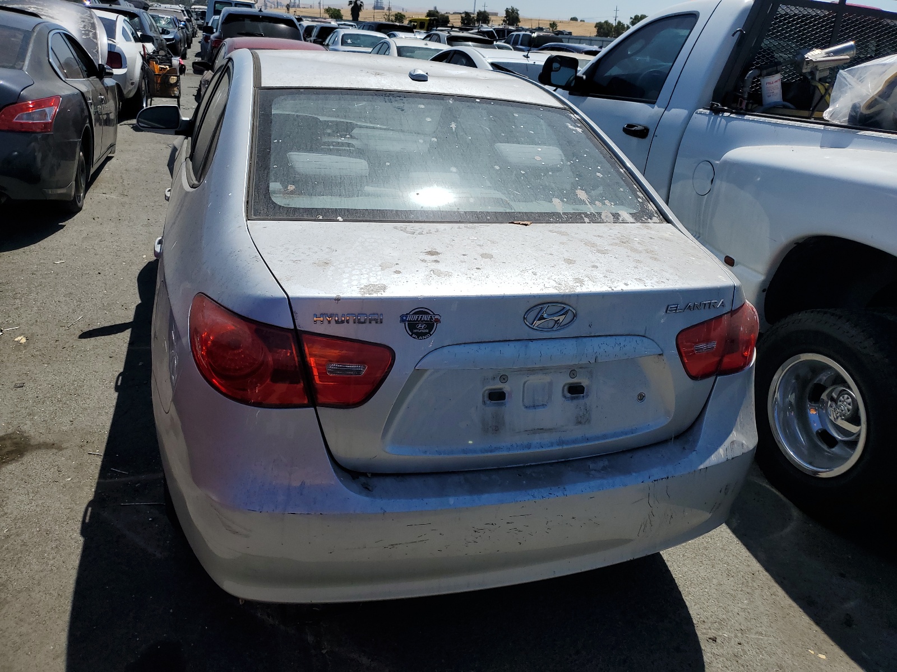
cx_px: 448
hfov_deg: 67.3
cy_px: 336
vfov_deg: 53.1
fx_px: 674
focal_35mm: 26
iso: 50
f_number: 1.5
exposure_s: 1/10000
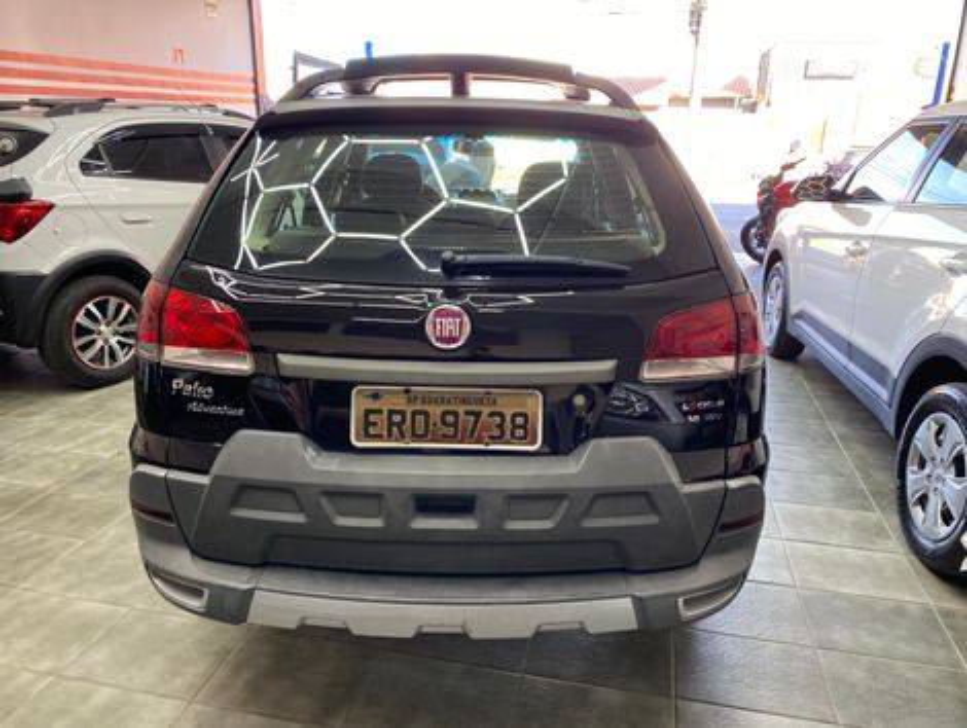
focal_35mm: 26
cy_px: 364
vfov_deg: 53.2
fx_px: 727
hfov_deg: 67.2
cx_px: 484
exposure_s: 1/120
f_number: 1.8
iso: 100
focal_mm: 4.25
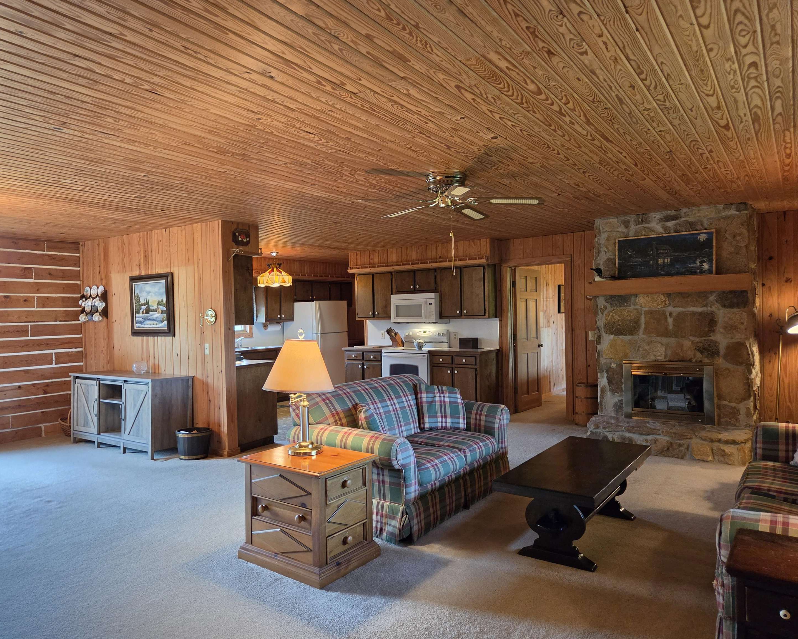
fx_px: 567
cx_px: 381
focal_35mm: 24
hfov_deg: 70.3
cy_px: 319
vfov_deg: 58.8
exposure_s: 1/120
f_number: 1.8
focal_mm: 5.4
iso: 400
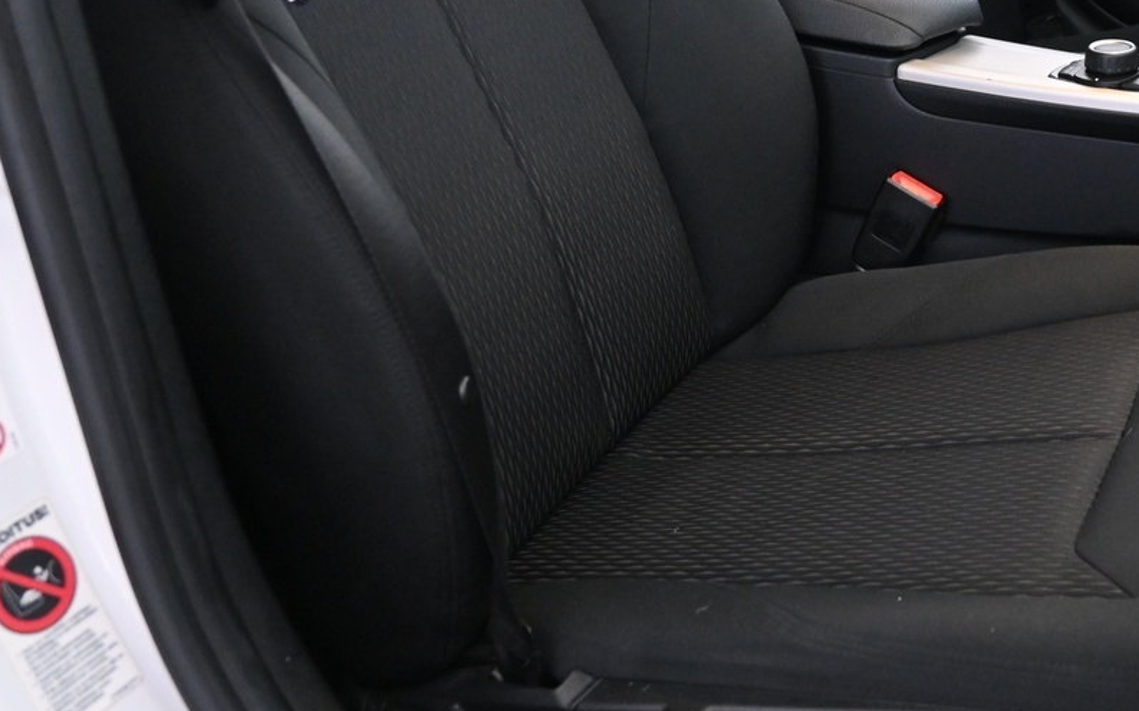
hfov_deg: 39.3
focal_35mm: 50
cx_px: 840
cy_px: -1
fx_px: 1552
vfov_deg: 24.6
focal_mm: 16
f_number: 3.5
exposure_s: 1/25
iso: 2200
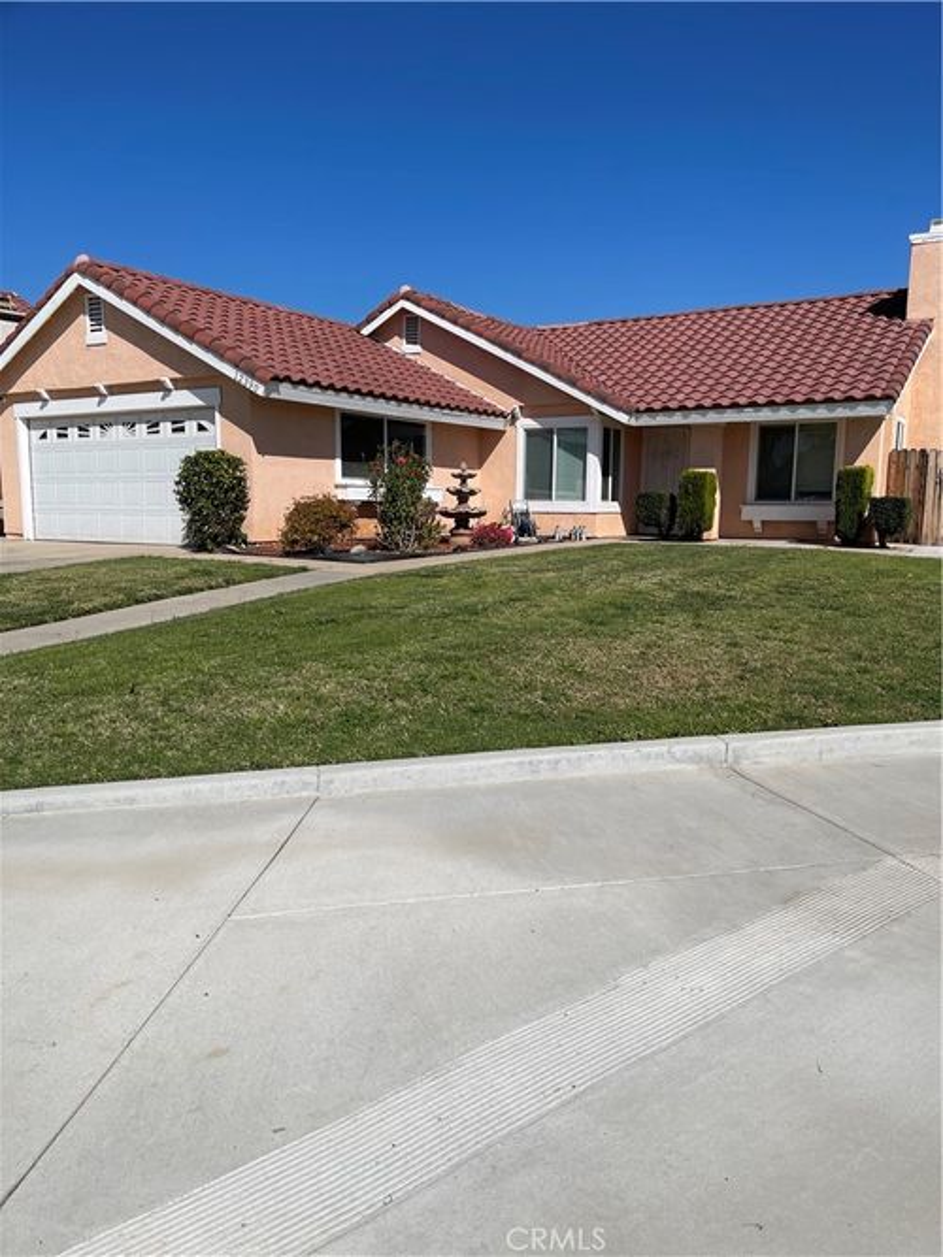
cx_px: 472
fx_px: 945
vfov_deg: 67.3
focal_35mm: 26
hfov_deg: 53.0
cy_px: 628
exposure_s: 1/6579
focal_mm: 5.1
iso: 50
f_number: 1.6
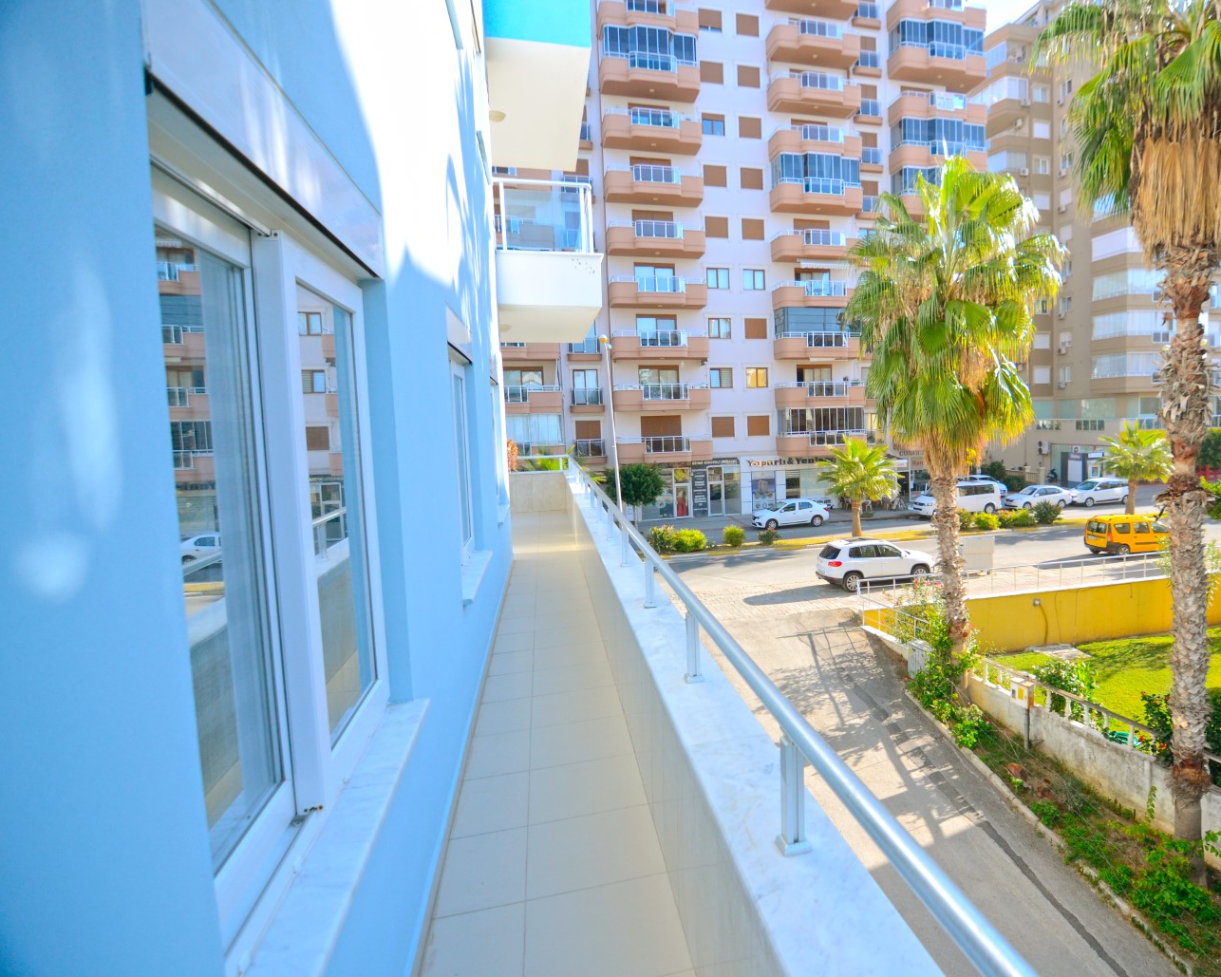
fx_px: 708
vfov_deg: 69.2
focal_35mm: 20
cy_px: 472
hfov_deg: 79.9
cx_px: 770
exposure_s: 1/640
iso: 400
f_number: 2.8
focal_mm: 11
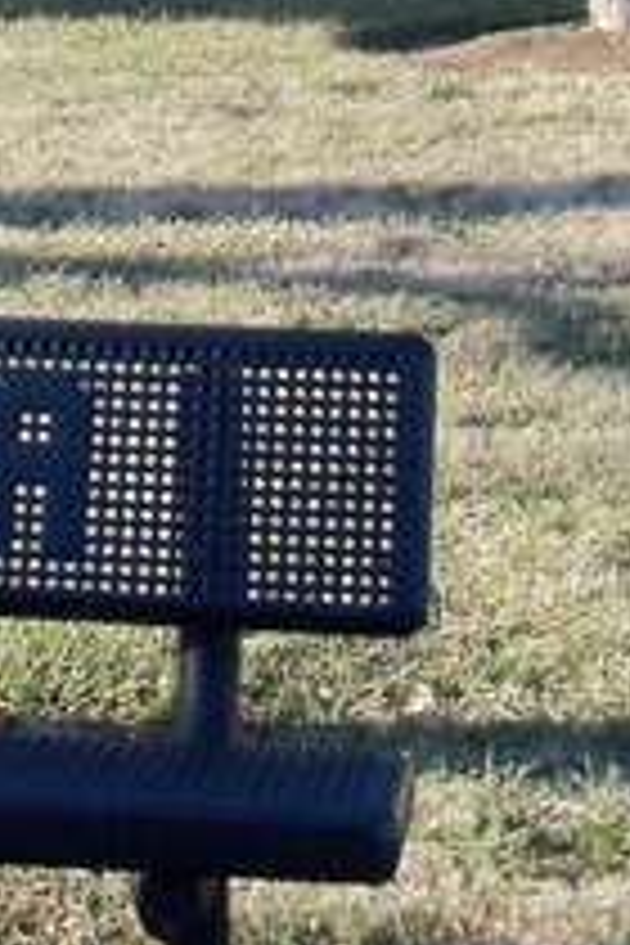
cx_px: -171
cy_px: -832
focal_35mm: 139
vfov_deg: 13.1
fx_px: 3648
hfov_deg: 9.7
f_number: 3
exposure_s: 1/400
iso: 80
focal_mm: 6.3
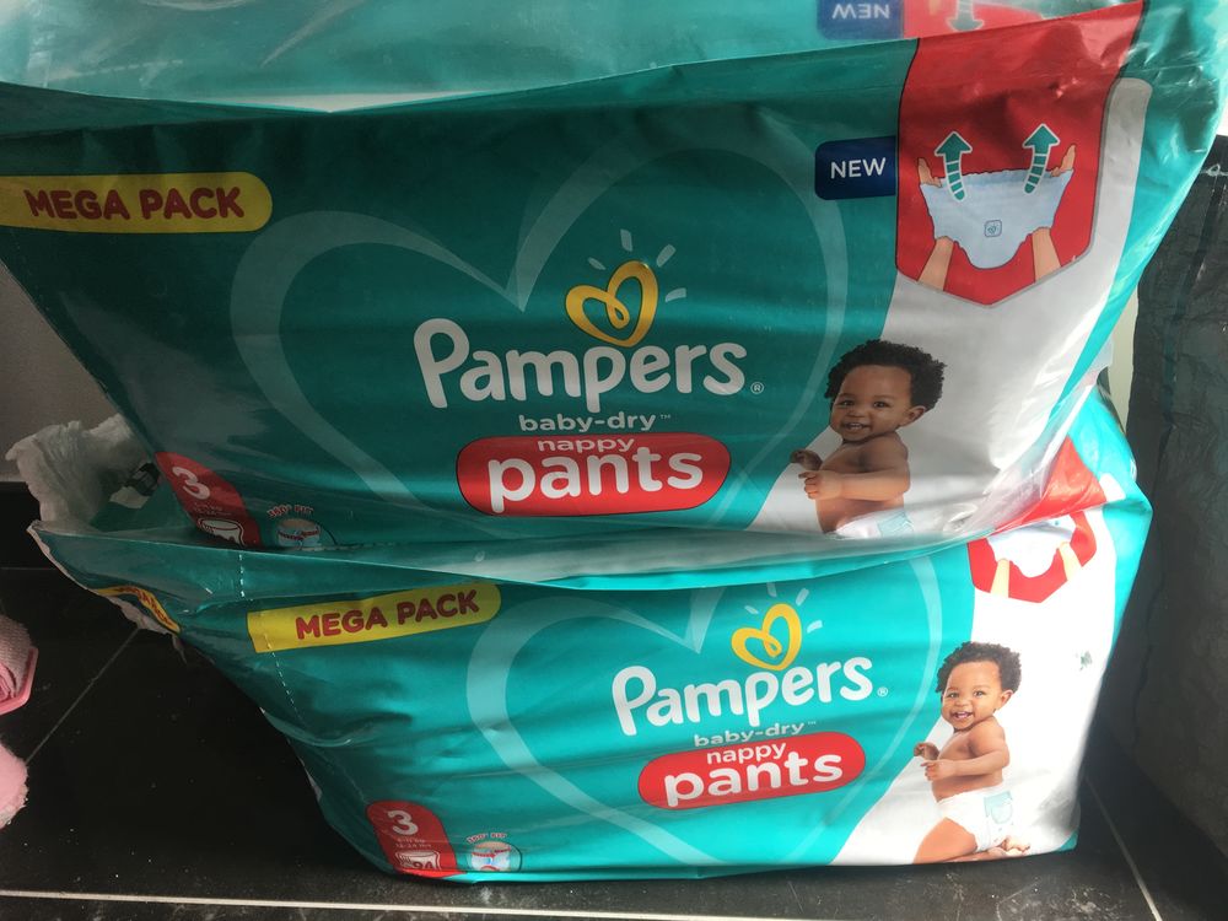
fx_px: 1029
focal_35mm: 29
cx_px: 614
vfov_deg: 48.2
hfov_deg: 61.7
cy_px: 460
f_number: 2.2
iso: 40
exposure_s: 1/100
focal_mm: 4.15
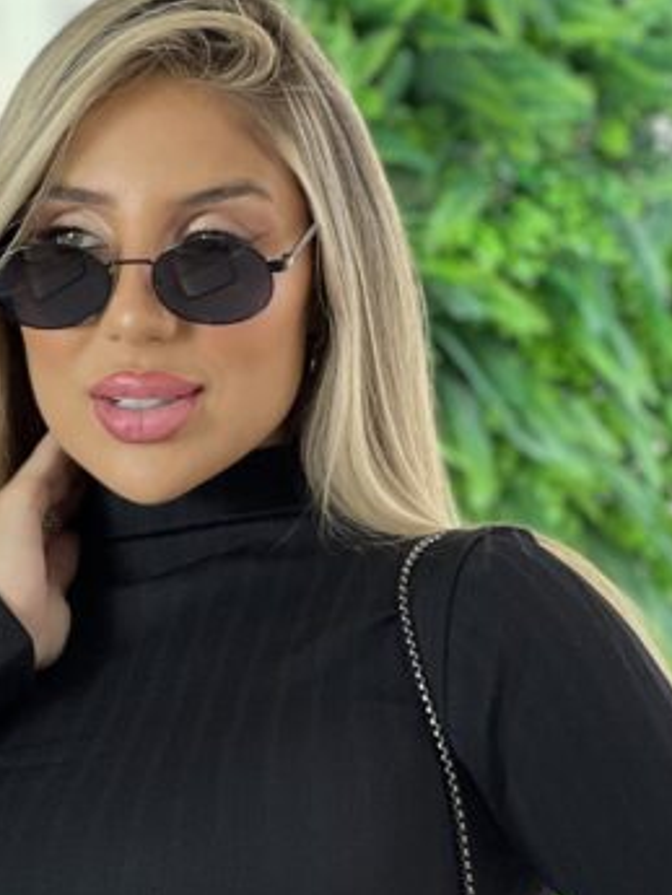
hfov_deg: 7.1
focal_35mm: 208
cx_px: 182
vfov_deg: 9.4
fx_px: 5381
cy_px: 997
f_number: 2.8
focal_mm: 9
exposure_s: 1/120
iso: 100
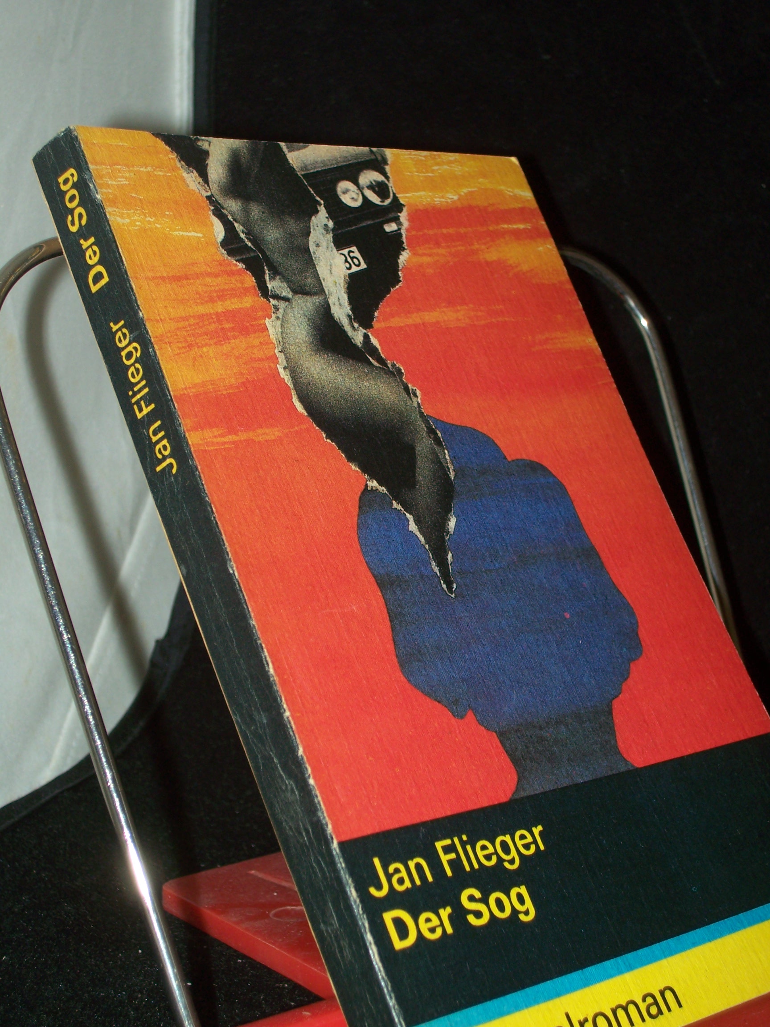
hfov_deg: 22.3
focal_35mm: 66
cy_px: 514
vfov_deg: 29.4
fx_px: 1957
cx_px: 385
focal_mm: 11
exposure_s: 1/80
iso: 80
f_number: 3.6
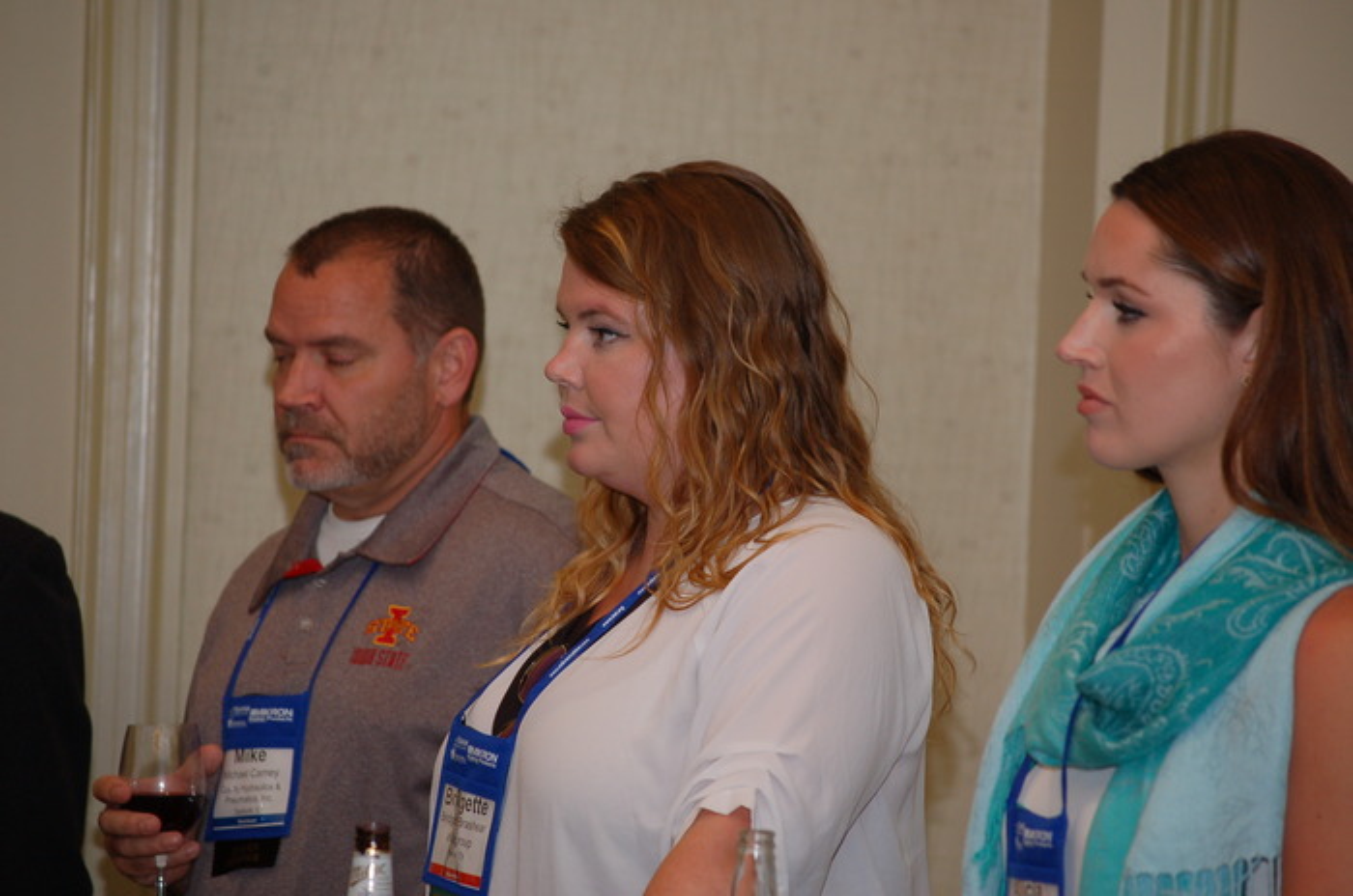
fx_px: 6528
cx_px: 676
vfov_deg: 7.9
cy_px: 448
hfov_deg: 11.8
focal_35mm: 174
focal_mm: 116
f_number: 4.8
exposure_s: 1/60
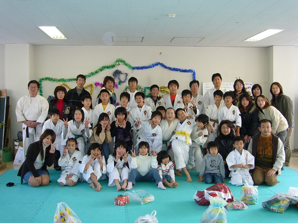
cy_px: 112
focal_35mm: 40
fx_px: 344
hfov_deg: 46.8
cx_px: 149
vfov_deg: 36.0
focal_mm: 4.7
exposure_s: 1/50
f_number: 2.8
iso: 80
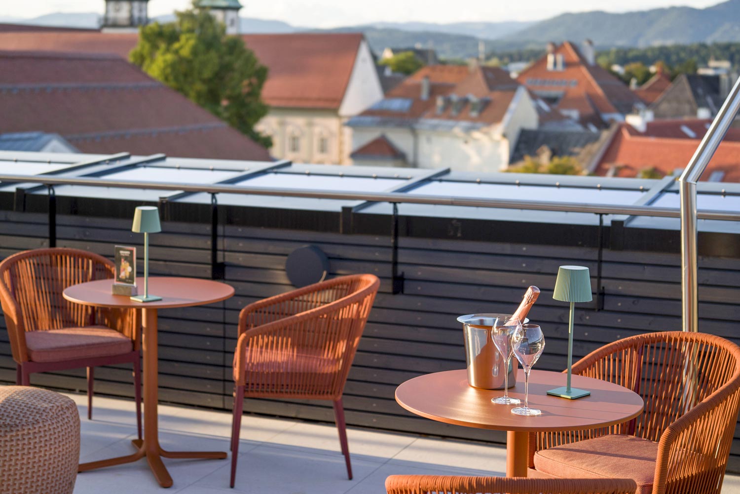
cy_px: 247
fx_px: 884
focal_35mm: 43
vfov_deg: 31.2
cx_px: 370
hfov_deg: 45.4
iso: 200
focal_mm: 43
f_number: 2
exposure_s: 1/1000
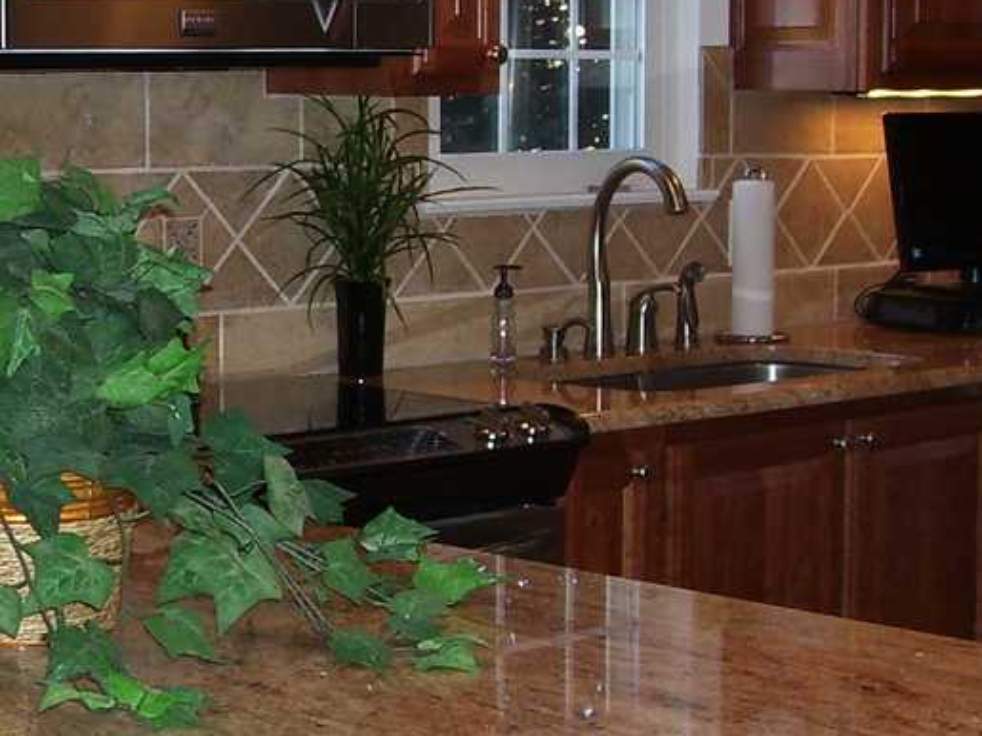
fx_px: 2496
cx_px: 234
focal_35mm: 88
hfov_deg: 22.0
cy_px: 351
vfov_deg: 16.8
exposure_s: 1/60
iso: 80
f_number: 2.7
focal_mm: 5.6
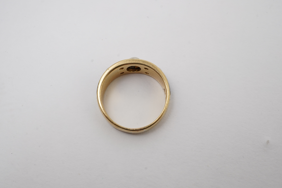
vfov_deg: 29.9
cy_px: 94
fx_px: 352
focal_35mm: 45
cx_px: 141
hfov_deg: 43.6
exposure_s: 1/125
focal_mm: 30
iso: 500
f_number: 22
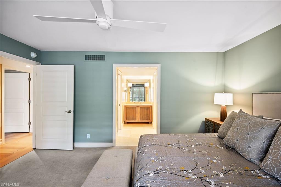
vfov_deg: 73.7
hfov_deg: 96.8
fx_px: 125
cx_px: 140
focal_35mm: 16
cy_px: 94
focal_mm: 16
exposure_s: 1/10
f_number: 8
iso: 400
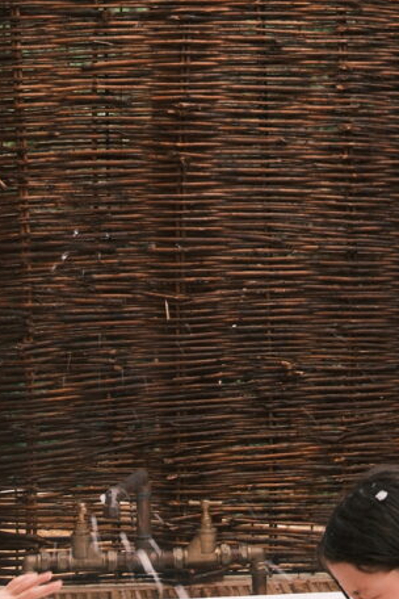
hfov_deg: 15.0
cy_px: 96
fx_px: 1513
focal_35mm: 91
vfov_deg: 22.0
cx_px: 201
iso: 160
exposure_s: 1/30
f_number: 4
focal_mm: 21.2
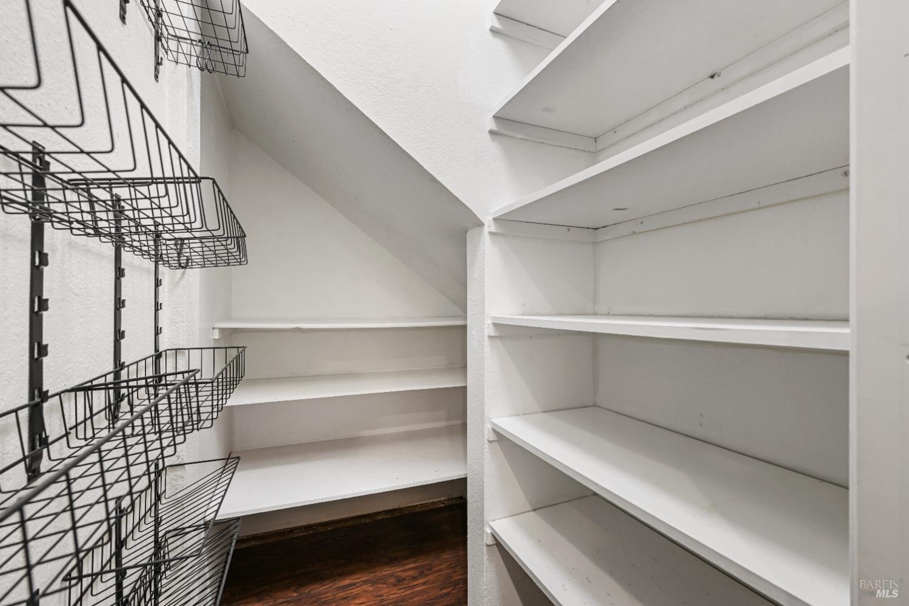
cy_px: 303
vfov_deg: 75.5
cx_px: 454
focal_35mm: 16
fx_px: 391
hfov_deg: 98.5
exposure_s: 1/6
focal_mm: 15.5
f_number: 9
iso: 1600
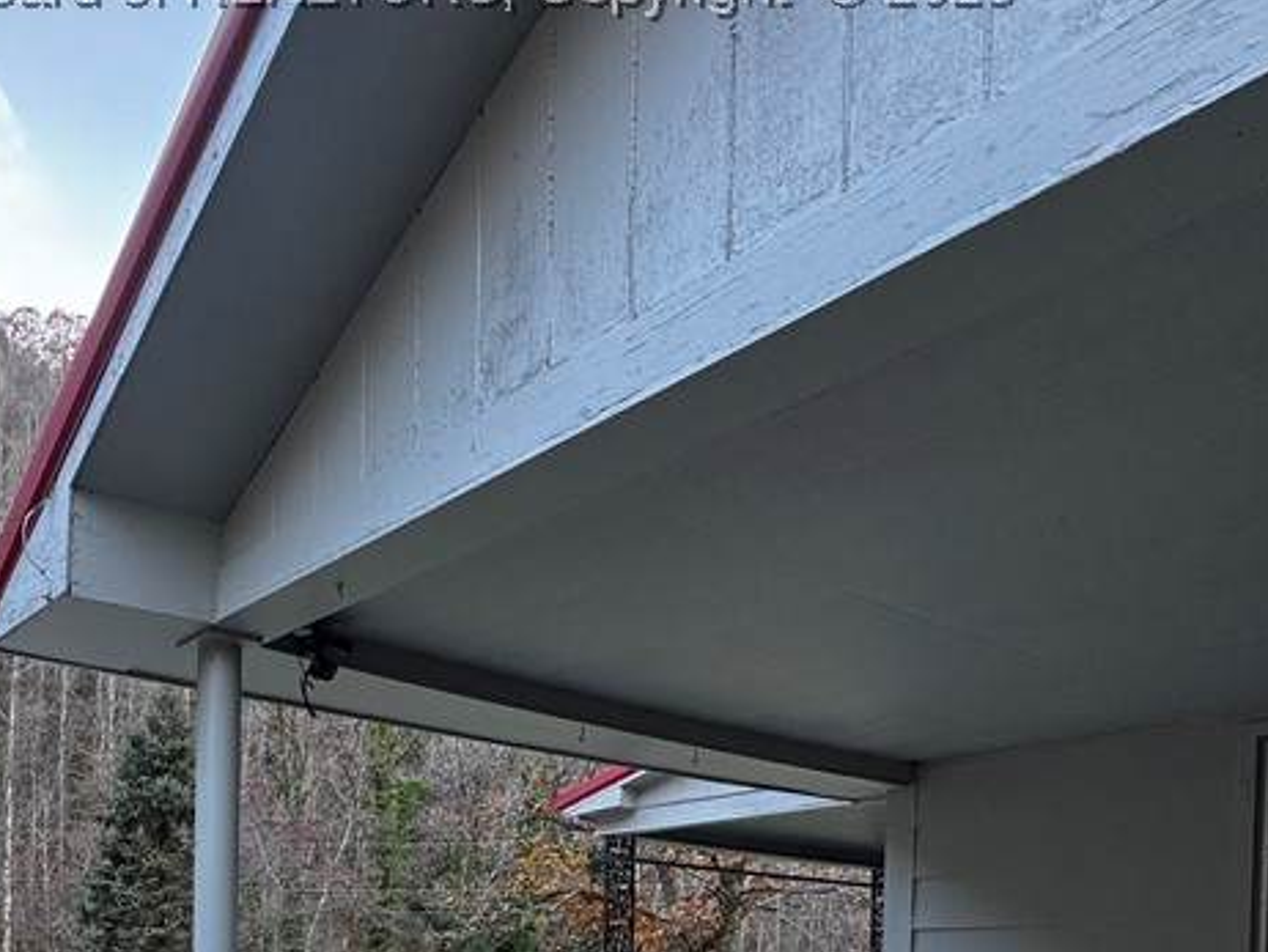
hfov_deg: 53.8
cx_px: 228
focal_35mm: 31
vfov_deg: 39.0
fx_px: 1136
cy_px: 999
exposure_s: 1/99
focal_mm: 2.22
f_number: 2.2
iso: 50
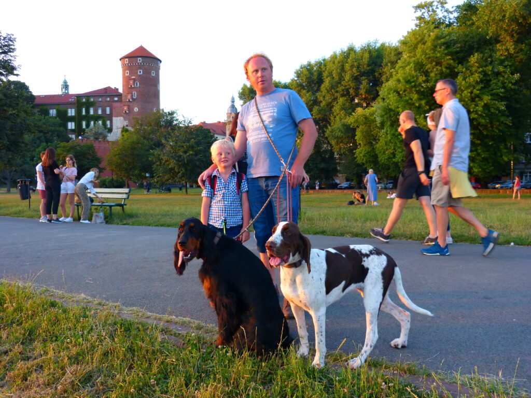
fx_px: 460
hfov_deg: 60.0
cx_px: 266
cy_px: 199
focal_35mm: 30
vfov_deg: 46.8
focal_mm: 5.3
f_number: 2.9
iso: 100
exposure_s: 1/60
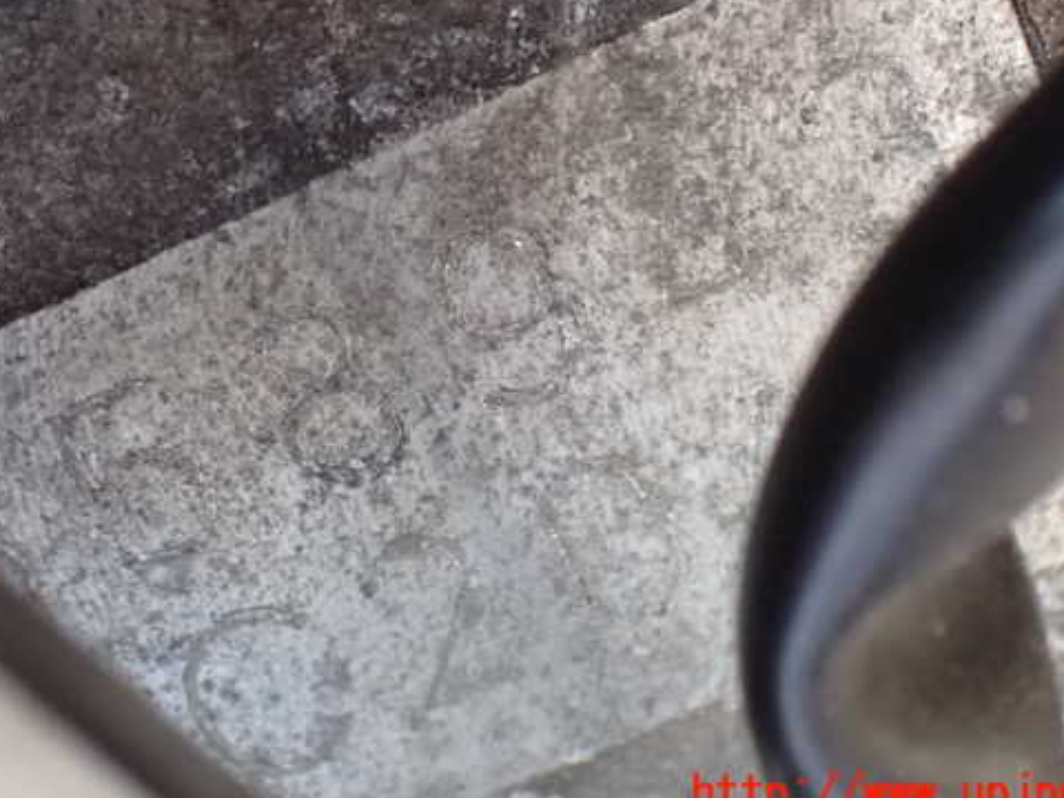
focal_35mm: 125
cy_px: 324
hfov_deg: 15.8
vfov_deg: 11.9
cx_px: 528
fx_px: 3842
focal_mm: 18
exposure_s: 1/60
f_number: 4.9
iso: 1600
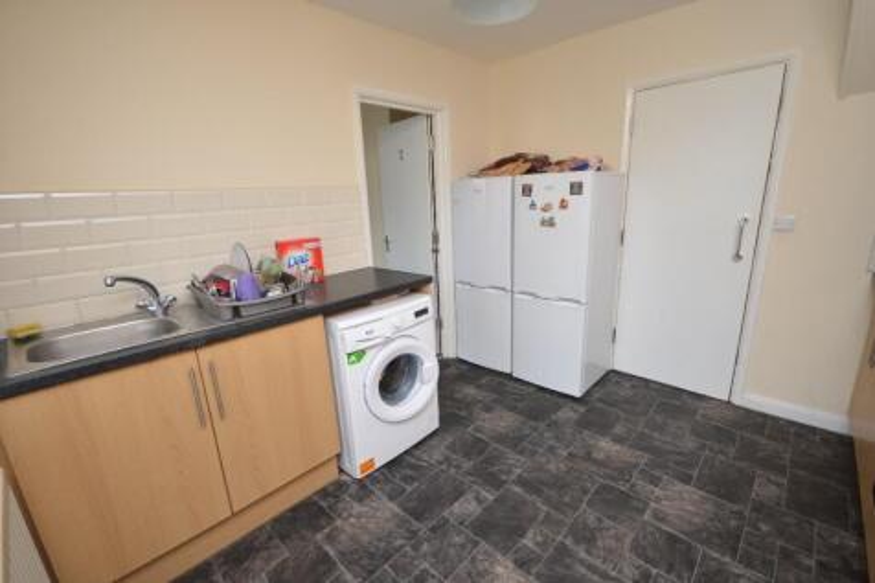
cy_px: 292
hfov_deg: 100.4
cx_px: 438
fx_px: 364
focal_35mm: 15
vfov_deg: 77.3
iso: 100
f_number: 4
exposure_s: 1/60
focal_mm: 10
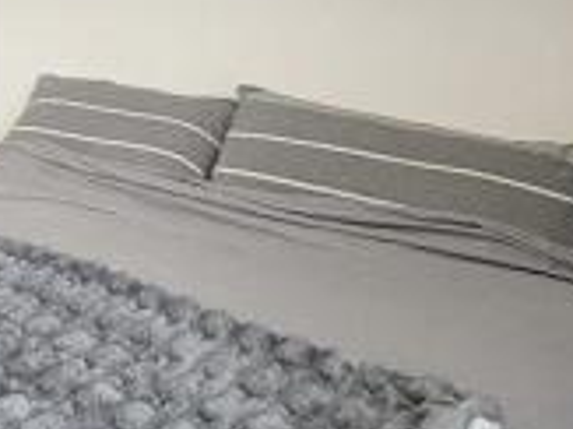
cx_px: -209
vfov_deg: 27.1
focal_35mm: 50
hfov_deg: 29.2
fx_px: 827
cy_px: -19
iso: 200
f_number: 2.2
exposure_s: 1/50
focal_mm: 2.22
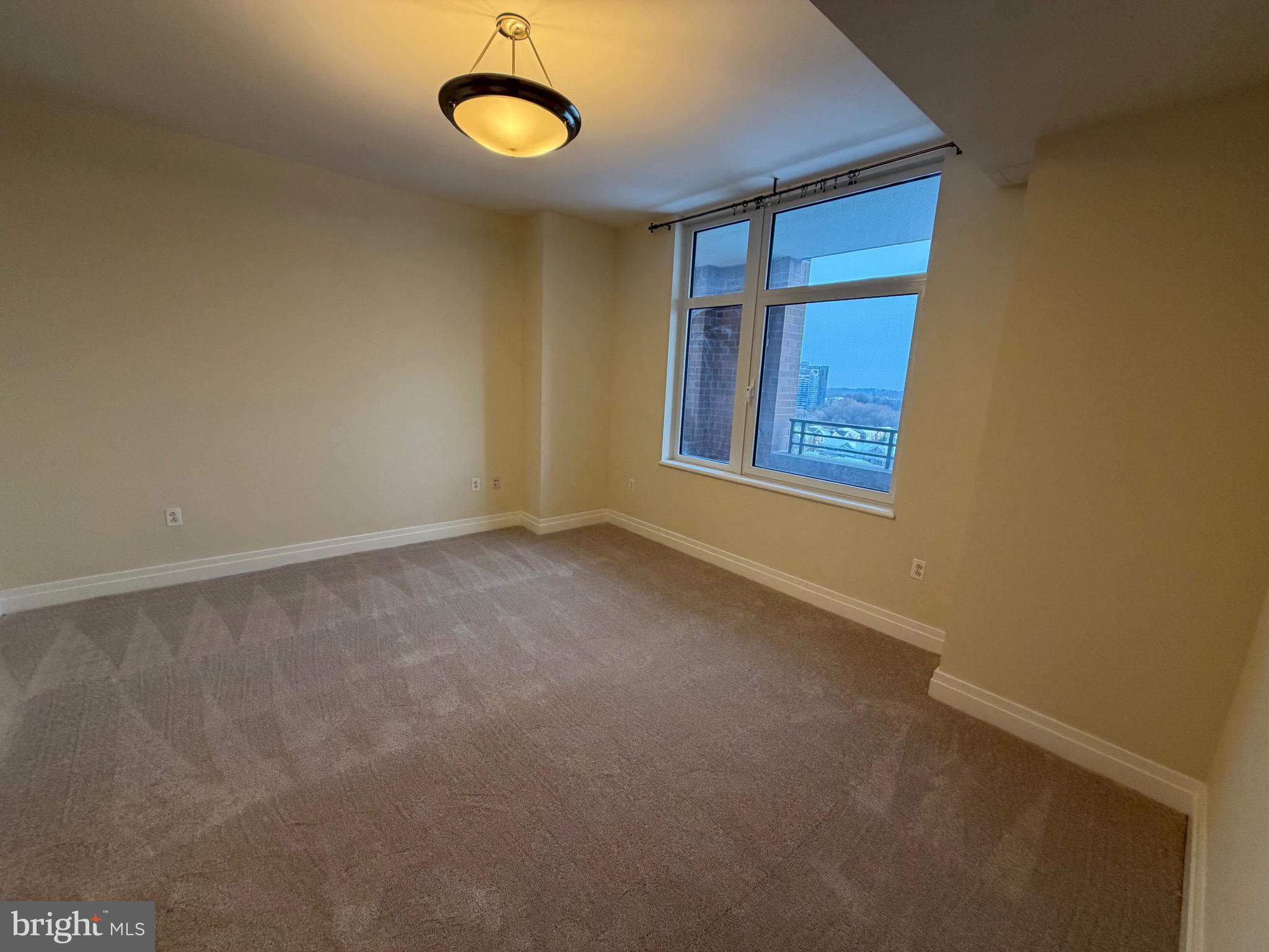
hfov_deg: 102.1
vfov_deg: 85.7
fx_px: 513
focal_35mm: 14
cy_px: 476
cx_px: 634
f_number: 2.2
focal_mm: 2.22
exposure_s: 1/120
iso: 250
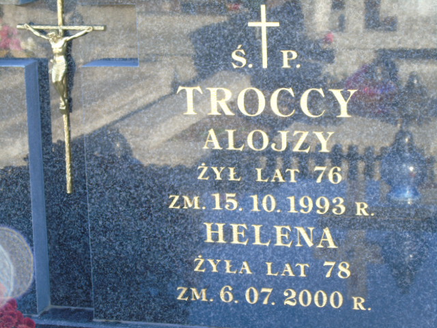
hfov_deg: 18.2
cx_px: 218
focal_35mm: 108
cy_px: 164
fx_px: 1363
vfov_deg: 13.7
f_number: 4.4
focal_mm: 19
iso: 80
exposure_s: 1/30
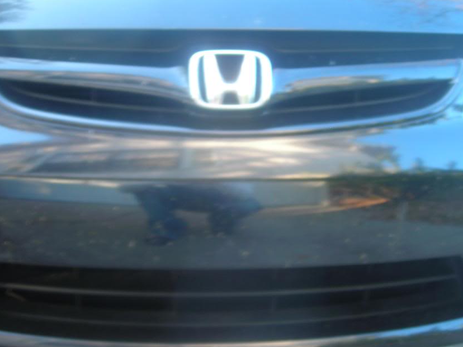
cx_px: 223
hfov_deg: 40.4
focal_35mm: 47
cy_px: 175
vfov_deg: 30.9
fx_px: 629
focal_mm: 6.3
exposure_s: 1/6.8
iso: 50
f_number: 3.2
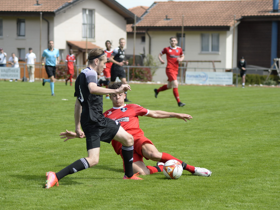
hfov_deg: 13.4
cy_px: 110
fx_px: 1189
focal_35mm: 147
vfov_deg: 10.1
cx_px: 145
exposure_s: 1/1000
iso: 200
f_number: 4.5
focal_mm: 120
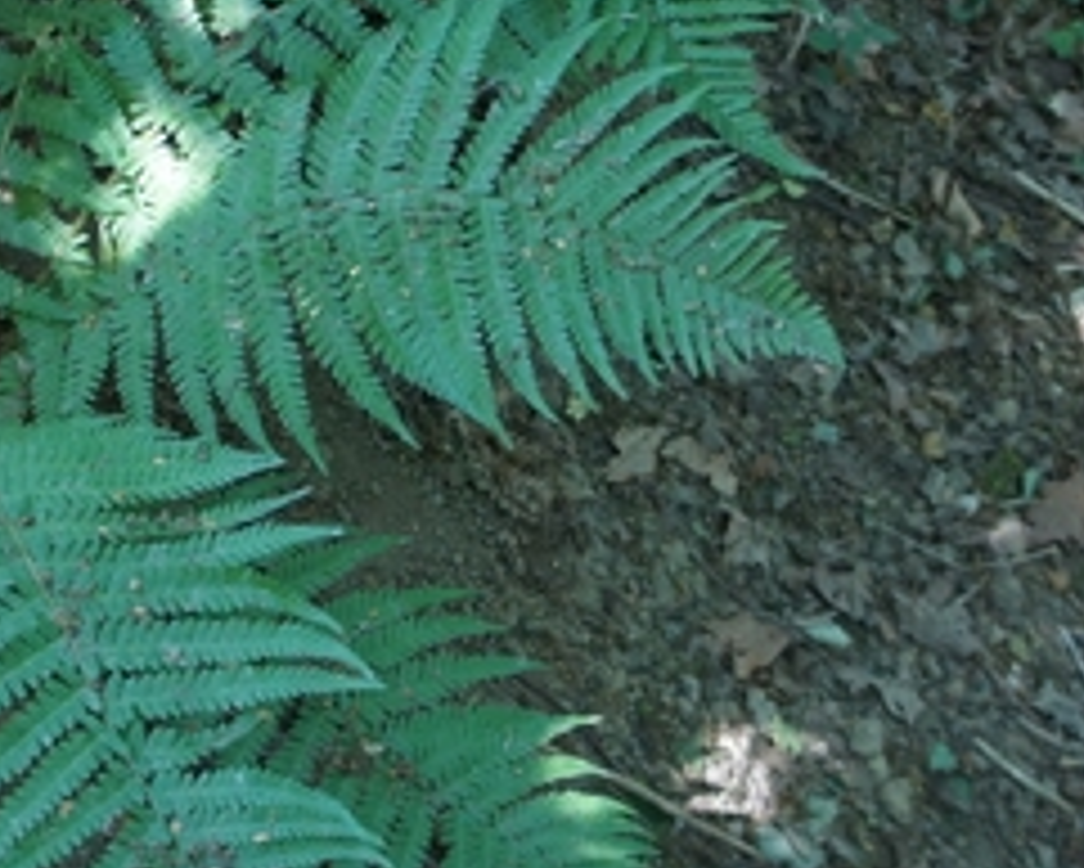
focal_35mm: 70
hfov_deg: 26.9
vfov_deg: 21.8
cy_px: 270
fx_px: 2247
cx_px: 315
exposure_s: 1/125
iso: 1600
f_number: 4
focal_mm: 20
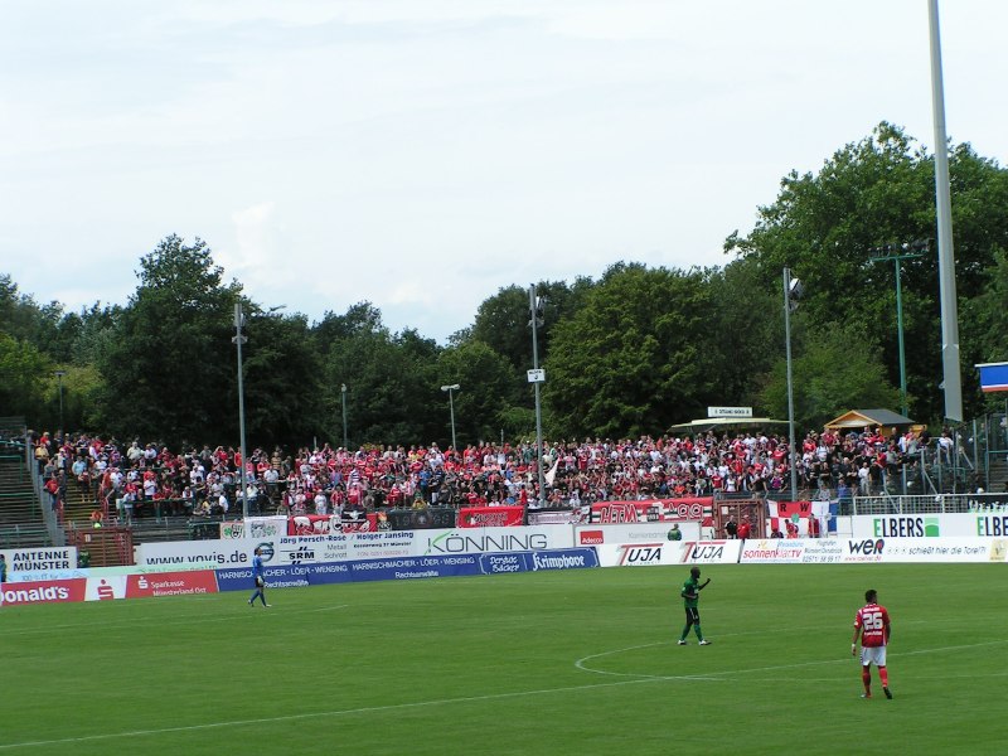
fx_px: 3320
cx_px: 504
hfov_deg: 17.3
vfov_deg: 13.0
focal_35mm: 114
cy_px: 378
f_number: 6.3
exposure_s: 1/400
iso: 50
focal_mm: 17.4
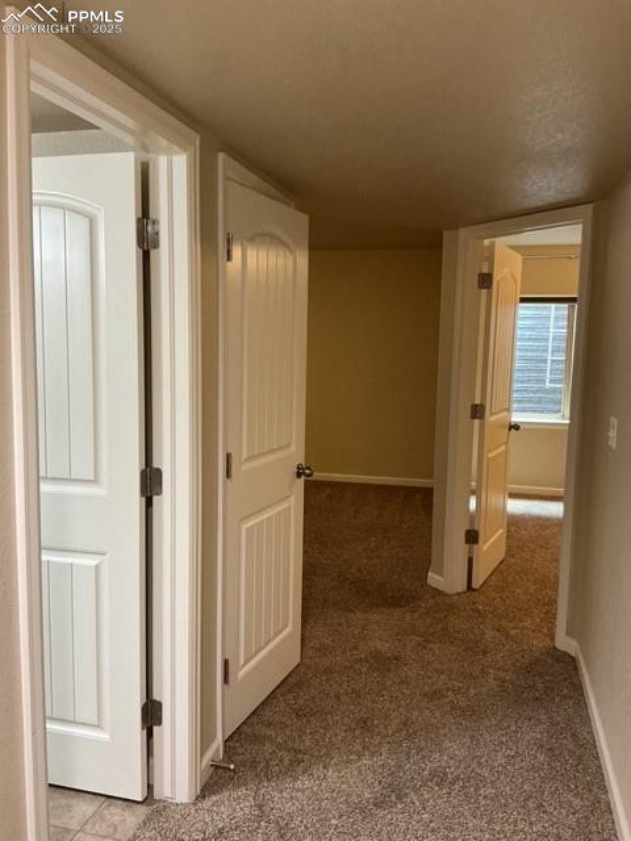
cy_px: 420
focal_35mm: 29
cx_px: 316
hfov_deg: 48.2
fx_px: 705
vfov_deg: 61.7
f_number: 1.8
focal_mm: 3
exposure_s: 1/60
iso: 160
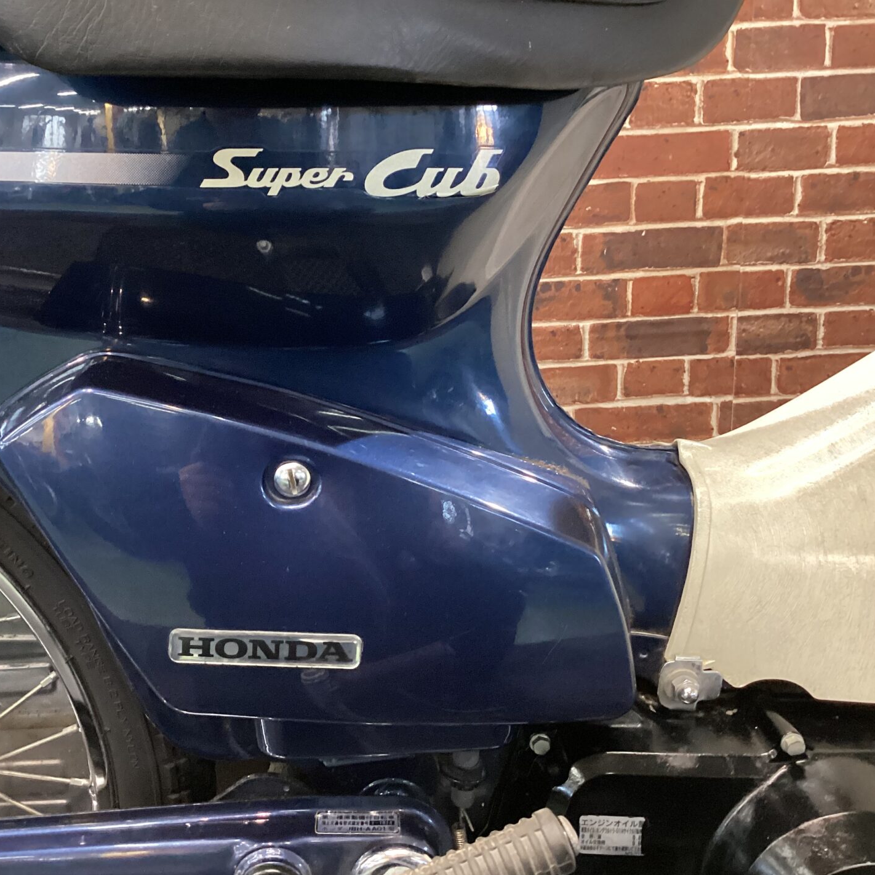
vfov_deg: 44.9
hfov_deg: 44.5
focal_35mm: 37
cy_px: 442
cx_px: 317
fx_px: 1058
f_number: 2.4
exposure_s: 1/40
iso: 250
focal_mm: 3.3
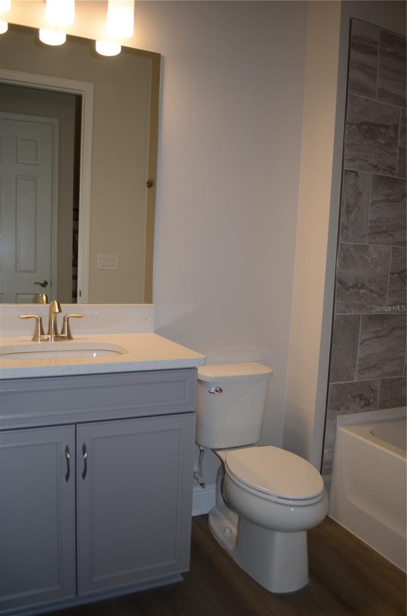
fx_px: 460
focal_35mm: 27
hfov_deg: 47.7
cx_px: 204
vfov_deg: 67.5
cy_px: 308
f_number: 3.5
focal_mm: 18
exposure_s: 1/40
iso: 100
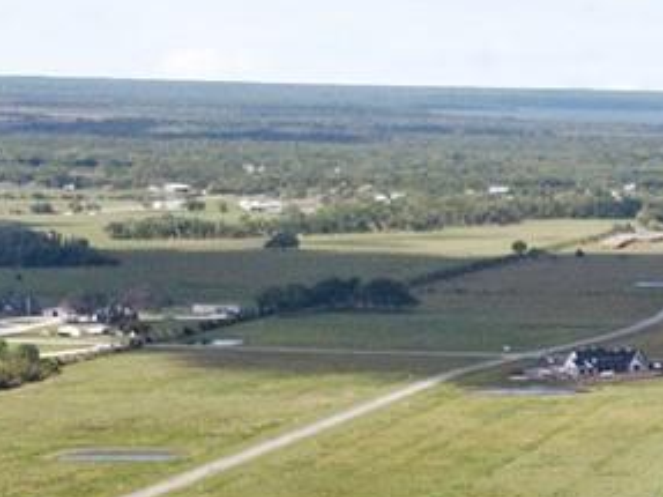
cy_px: 954
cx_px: 1536
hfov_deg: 11.5
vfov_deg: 9.6
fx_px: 2776
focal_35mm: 145
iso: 100
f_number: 2.2
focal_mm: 4.7
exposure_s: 1/1500
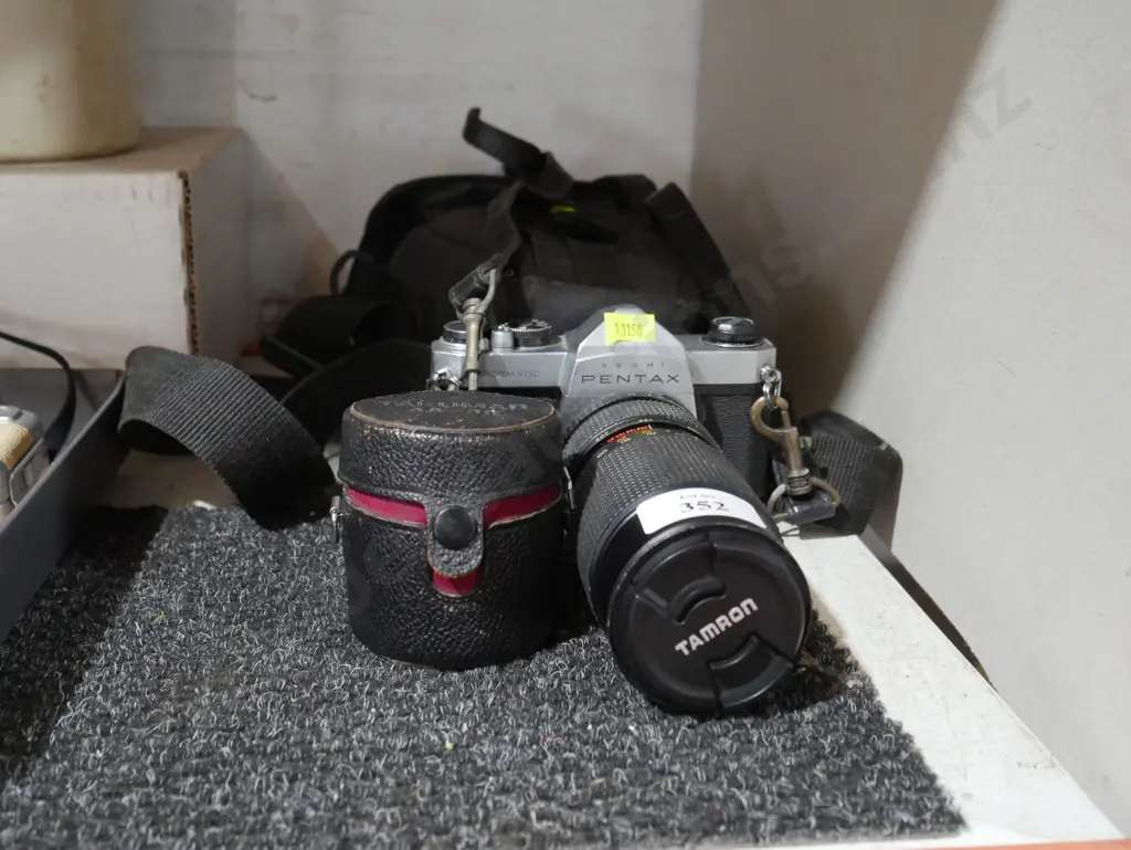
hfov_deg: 46.8
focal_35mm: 40
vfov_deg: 36.0
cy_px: 425
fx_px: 1308
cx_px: 566
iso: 2000
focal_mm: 20
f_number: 4.5
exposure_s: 1/60
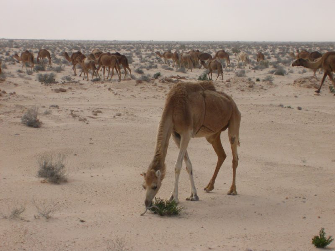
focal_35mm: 132
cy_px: 126
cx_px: 168
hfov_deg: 14.9
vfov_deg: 11.2
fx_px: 1277
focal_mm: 27.3
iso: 100
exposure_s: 1/214
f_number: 5.9
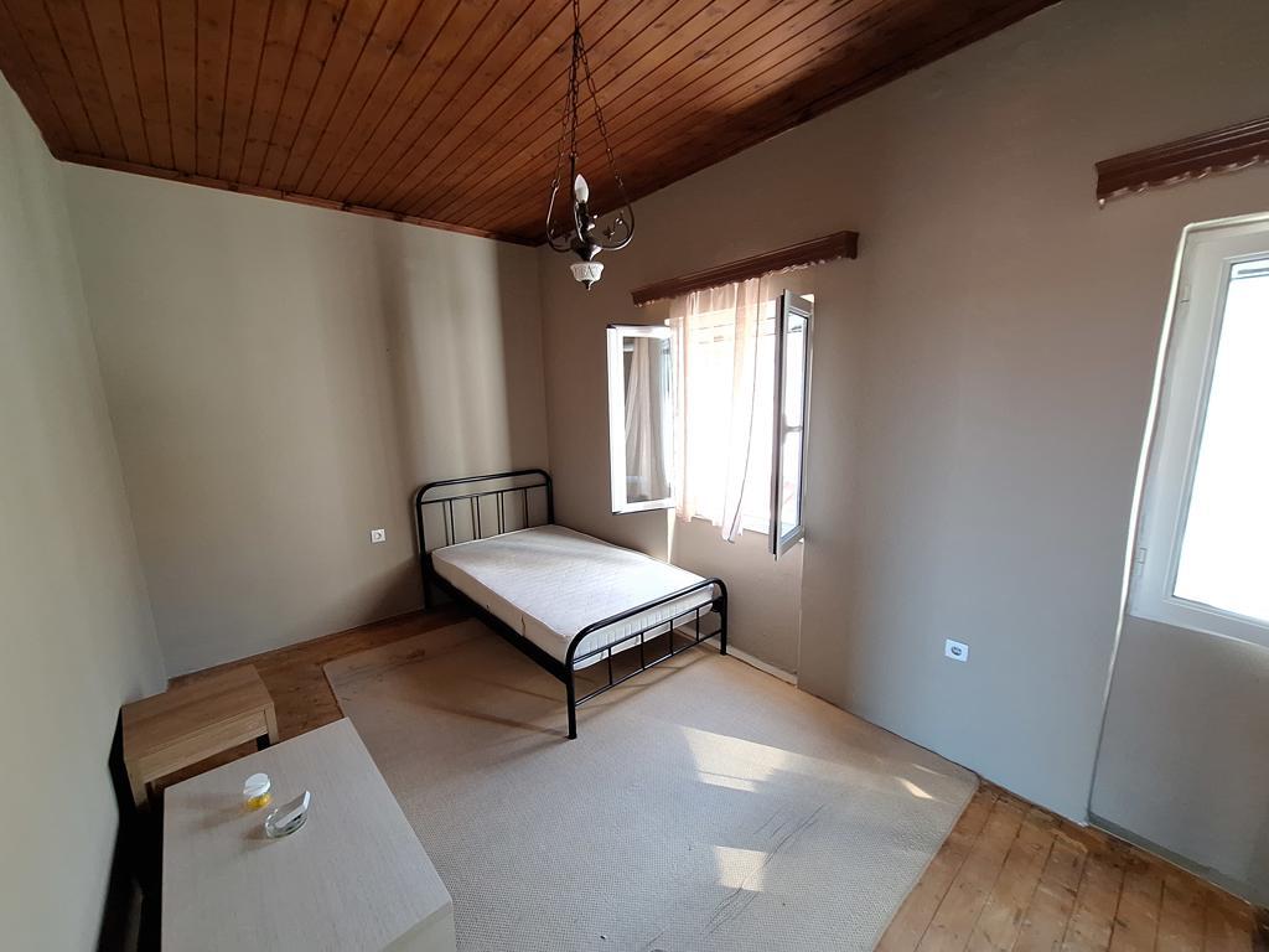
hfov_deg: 106.2
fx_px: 477
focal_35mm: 13
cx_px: 634
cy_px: 476
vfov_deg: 89.9
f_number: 2.2
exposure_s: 1/50
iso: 125
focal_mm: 1.74
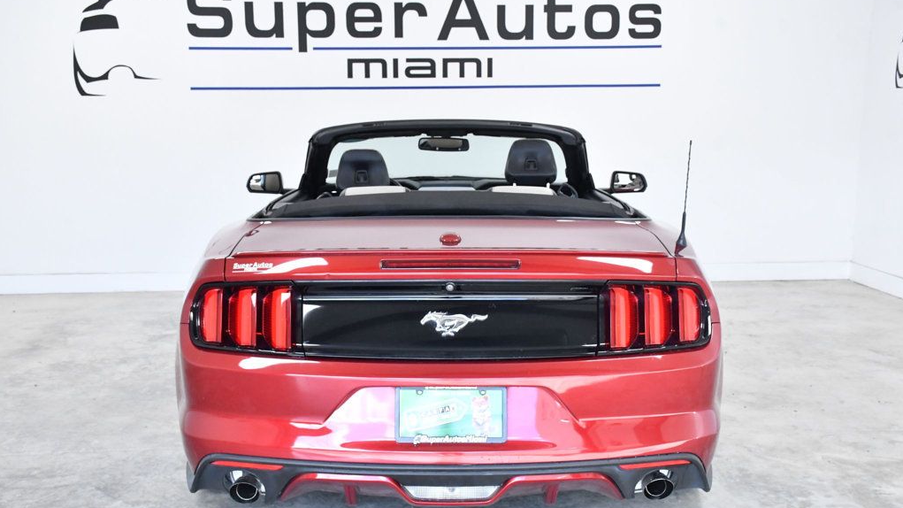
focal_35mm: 42
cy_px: 274
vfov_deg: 28.3
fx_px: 1006
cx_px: 451
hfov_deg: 48.4
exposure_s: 1/250
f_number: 8
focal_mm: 27
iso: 2500
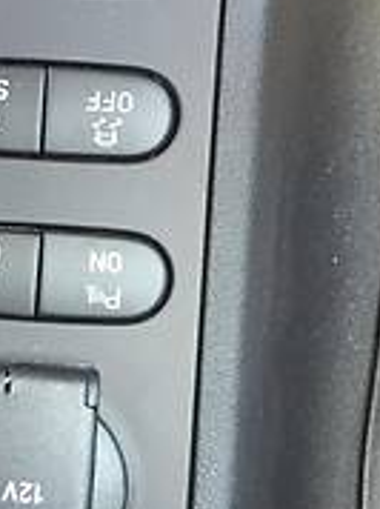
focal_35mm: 98
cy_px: 352
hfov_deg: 14.9
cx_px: 37
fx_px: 1438
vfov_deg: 20.0
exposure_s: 1/33
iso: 125
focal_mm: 4.2
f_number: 2.2
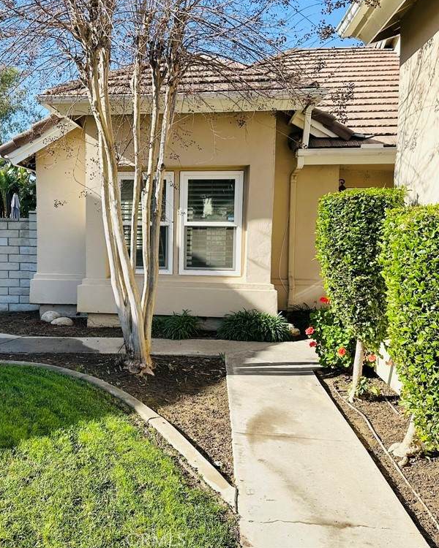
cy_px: 270
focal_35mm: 32
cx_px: 146
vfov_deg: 55.7
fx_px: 520
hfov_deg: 45.1
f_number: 1.78
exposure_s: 1/2110
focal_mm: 6.86
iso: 80
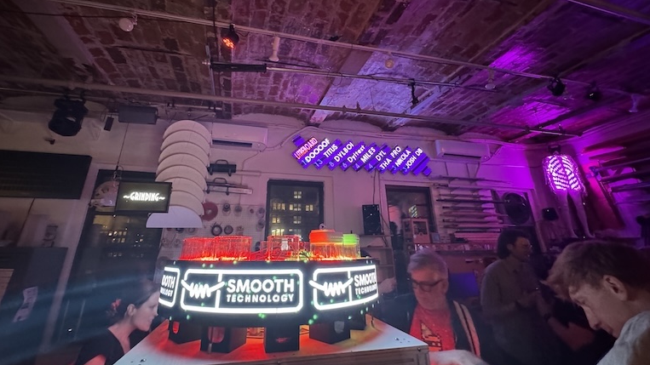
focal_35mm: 16
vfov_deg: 66.3
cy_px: 143
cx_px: 310
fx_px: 276
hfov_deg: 99.3
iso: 1250
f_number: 2.2
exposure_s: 1/41
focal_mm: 2.22
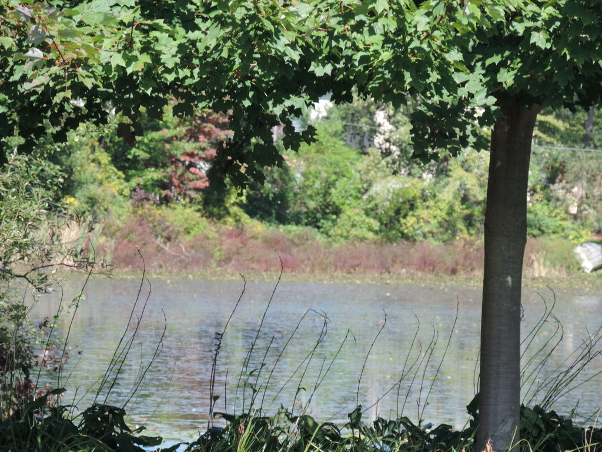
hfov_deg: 5.7
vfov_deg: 4.2
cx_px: 301
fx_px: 6087
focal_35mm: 350
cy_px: 226
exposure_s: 1/200
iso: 100
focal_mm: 62.4
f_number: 4.8
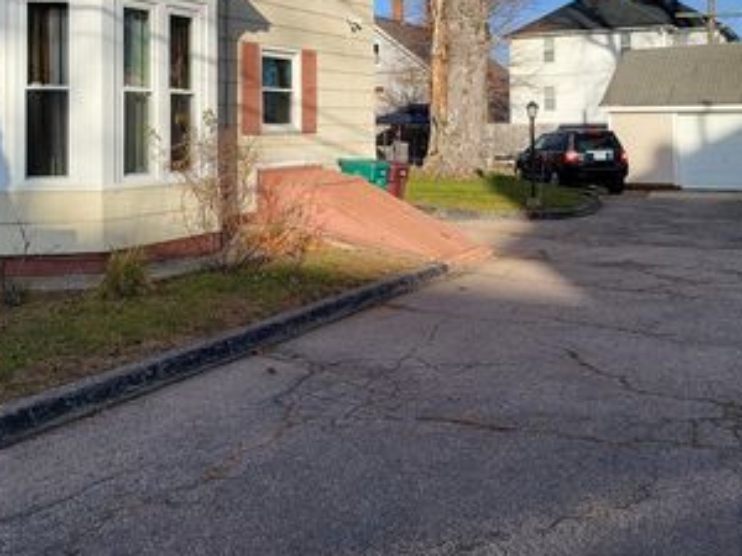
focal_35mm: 40
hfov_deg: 46.8
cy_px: 112
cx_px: 346
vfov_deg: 34.9
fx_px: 857
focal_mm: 5
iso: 40
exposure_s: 1/1869
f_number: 1.8
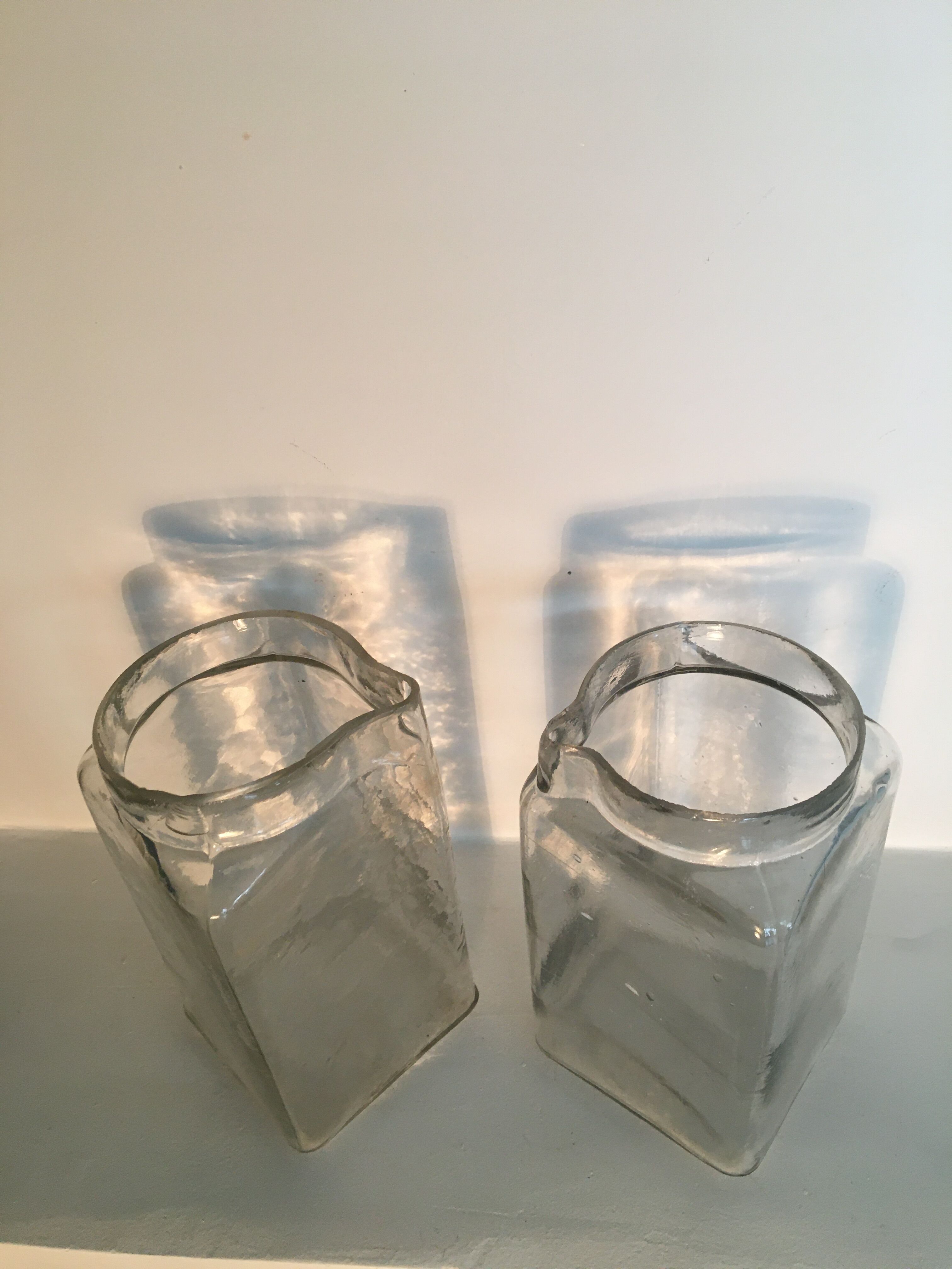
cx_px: 476
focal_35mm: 29
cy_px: 634
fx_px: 1063
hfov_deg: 48.2
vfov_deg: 61.7
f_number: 2.2
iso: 100
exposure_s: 1/33
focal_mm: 4.15
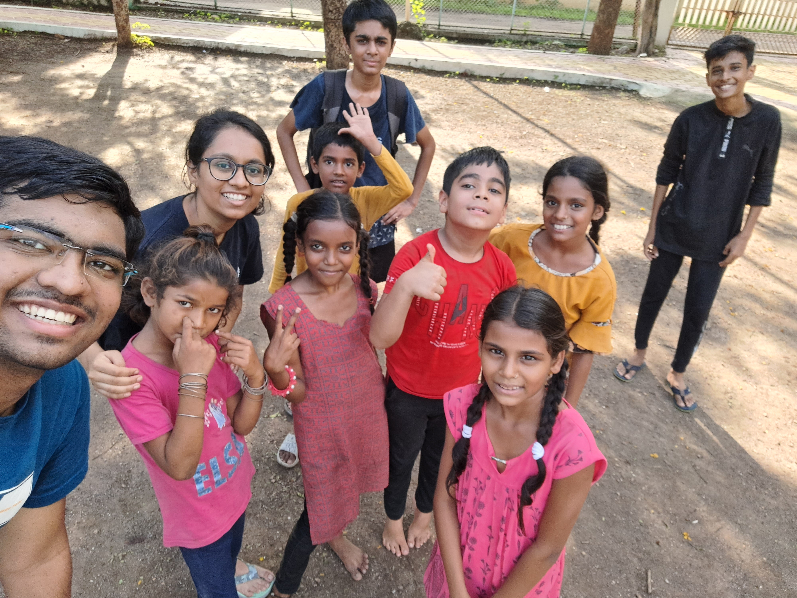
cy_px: 299
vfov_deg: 54.9
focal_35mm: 25
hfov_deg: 69.4
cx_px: 398
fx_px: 576
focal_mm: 3.72
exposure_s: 1/100
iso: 64
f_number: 2.2
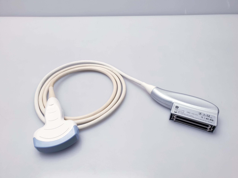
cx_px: 119
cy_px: 89
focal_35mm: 26
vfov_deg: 53.1
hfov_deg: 67.3
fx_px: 179
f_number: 2.4
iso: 50
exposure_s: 1/50
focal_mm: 4.3
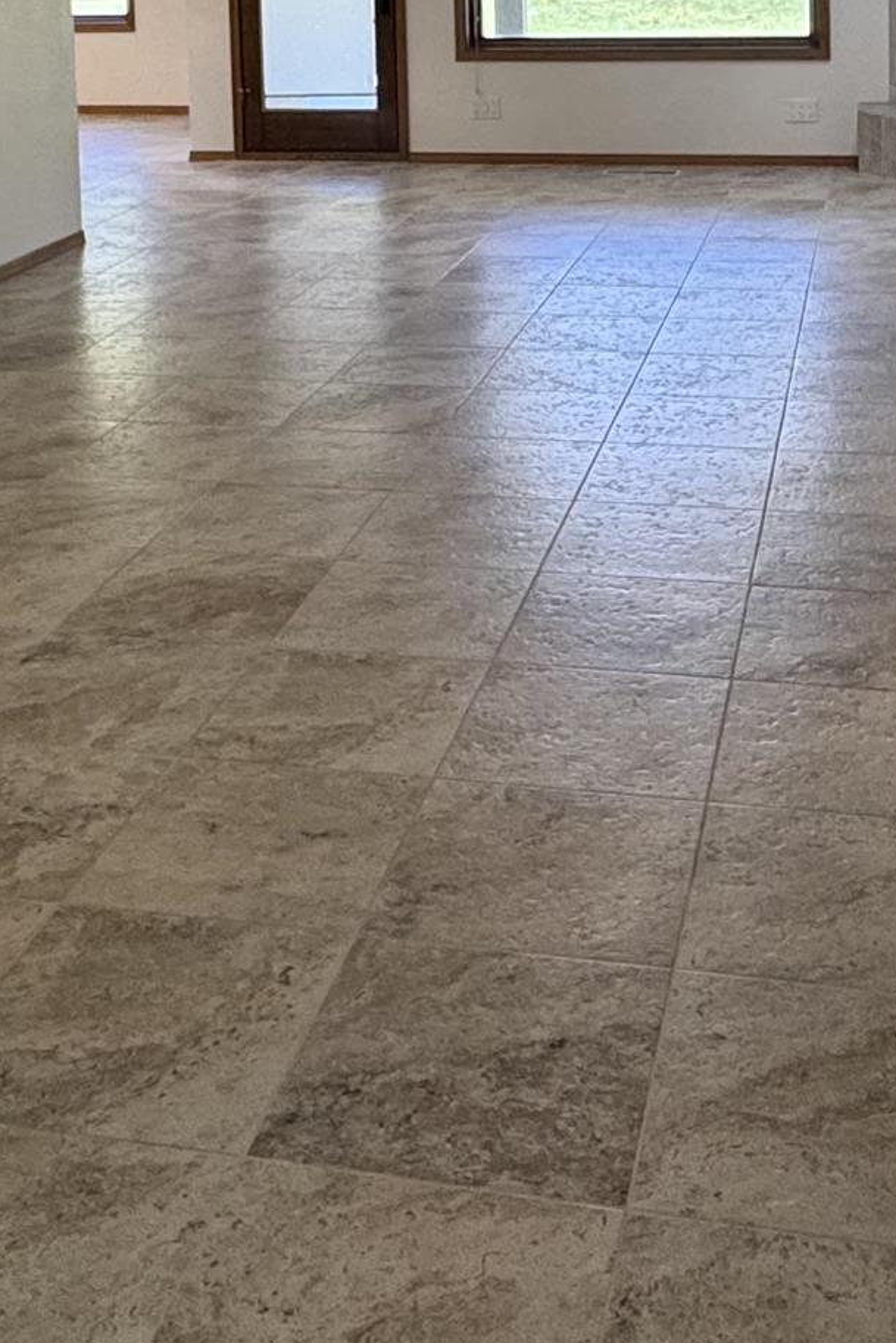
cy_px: 22
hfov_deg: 27.5
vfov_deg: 36.5
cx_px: 493
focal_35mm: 49
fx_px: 1828
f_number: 2.2
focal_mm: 2.22
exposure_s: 1/120
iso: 160
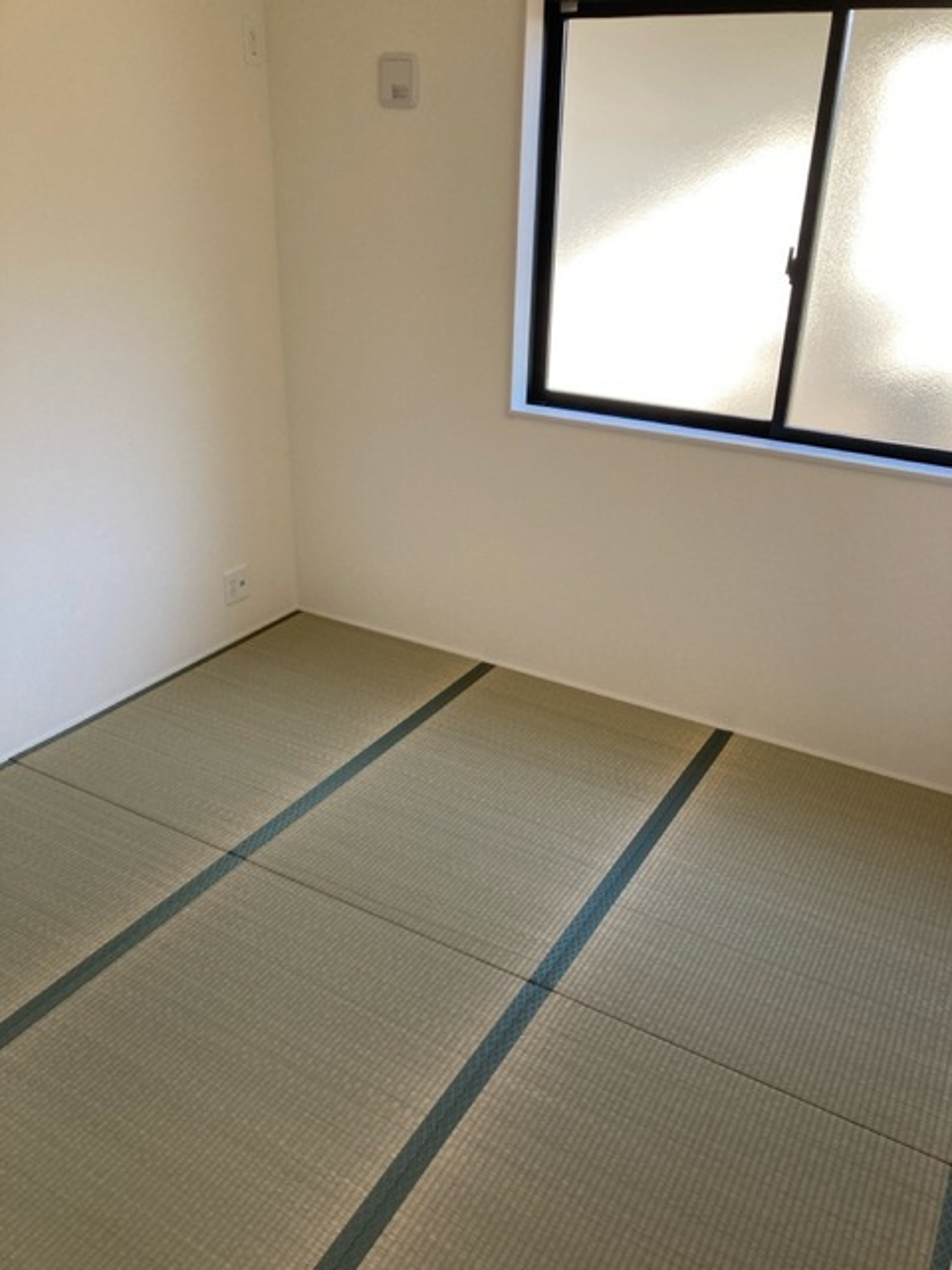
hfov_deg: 49.7
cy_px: 635
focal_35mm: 28
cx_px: 476
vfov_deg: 63.4
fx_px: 1027
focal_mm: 3.99
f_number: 1.8
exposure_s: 1/121
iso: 64
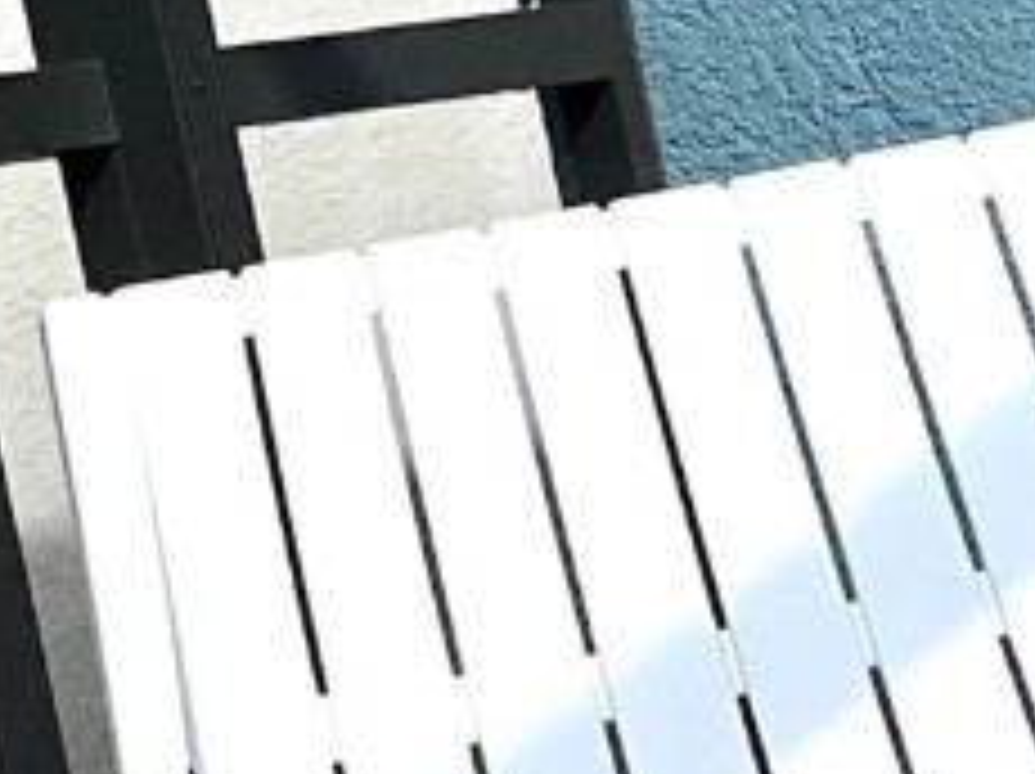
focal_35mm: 343
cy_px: 878
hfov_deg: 5.7
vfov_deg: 4.3
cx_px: 1962
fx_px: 10245
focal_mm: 9
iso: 32
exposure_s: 1/797
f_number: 2.8
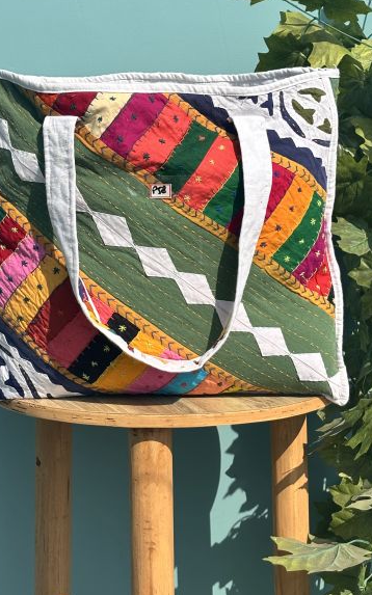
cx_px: 197
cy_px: 251
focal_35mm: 77
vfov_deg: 26.8
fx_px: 1249
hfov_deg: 16.9
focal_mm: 5.96
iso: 32
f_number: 1.6
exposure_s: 1/4255
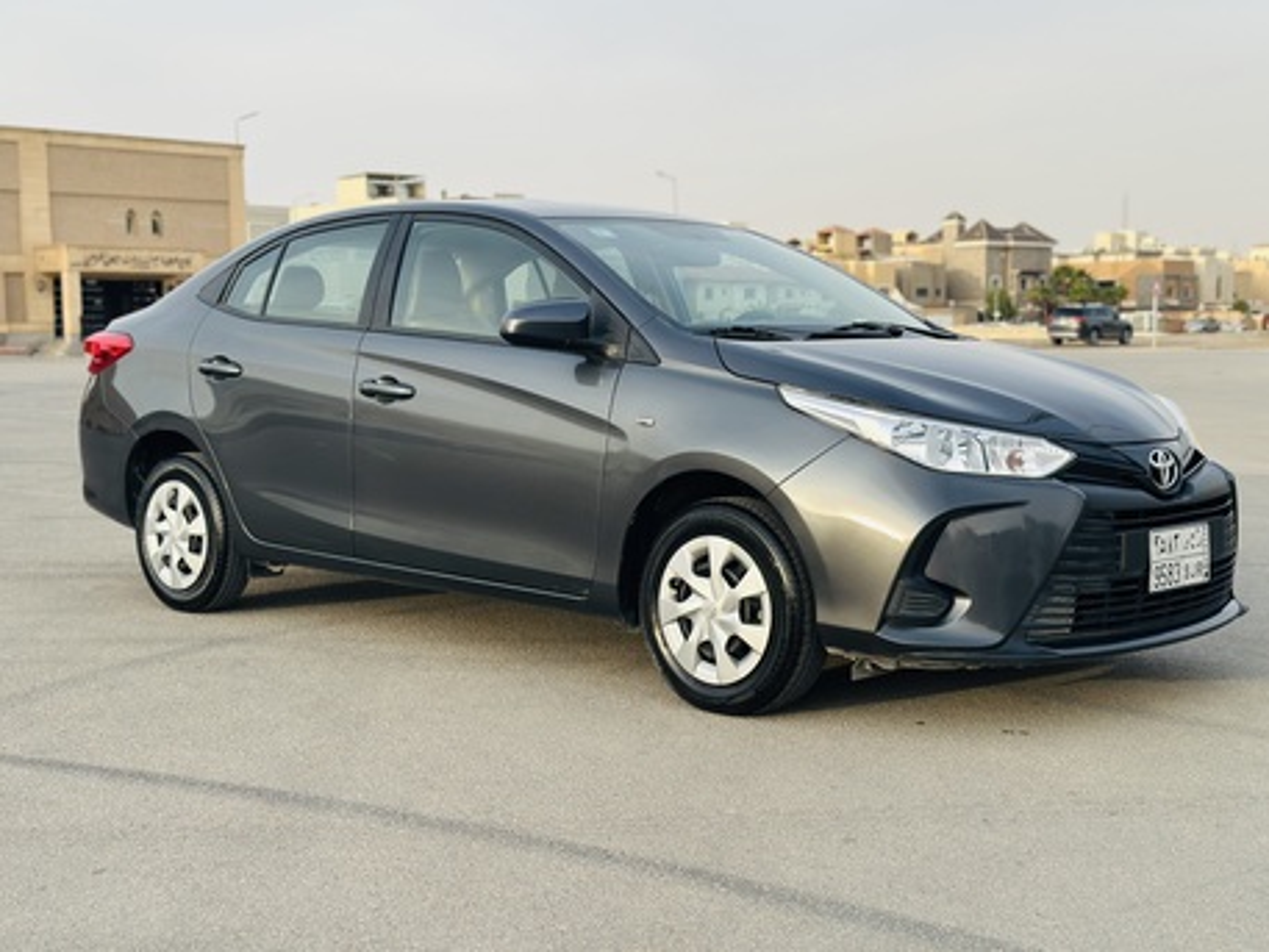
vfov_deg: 30.3
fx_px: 1760
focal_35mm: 48
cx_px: 634
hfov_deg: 39.6
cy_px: 476
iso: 80
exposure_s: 1/1305
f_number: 1.78
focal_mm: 6.86
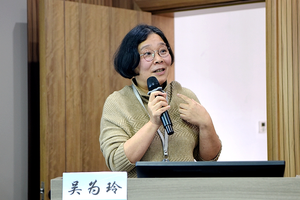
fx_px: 583
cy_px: 100
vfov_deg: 19.4
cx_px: 150
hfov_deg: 28.8
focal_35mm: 70
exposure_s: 1/50
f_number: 3.5
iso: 800
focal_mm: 70
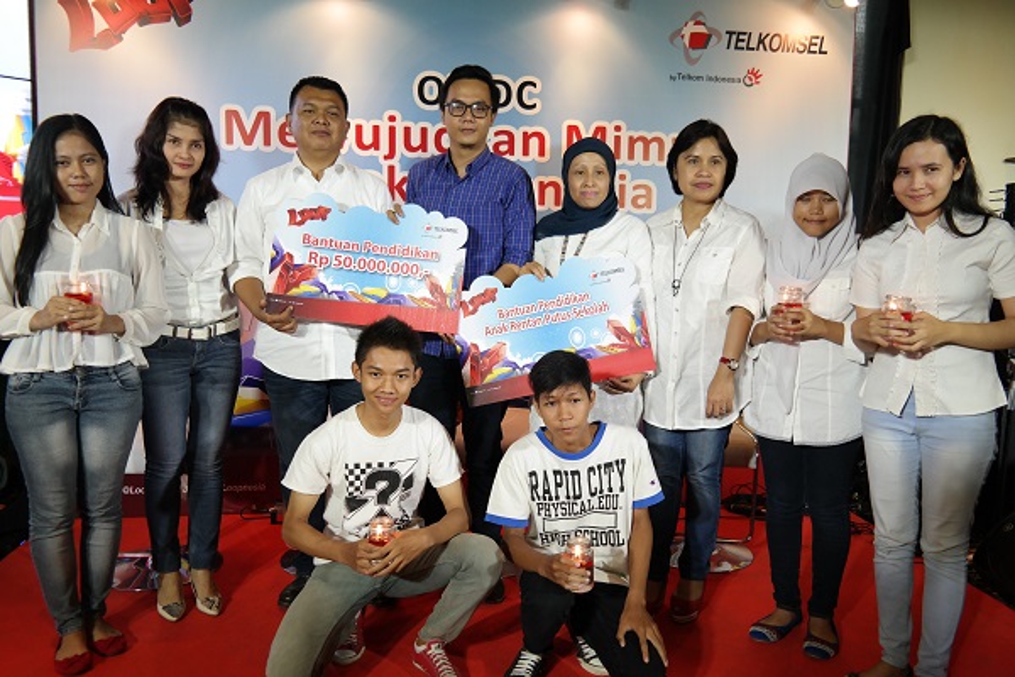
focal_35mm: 27
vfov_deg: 47.9
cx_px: 508
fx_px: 761
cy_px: 338
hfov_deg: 67.4
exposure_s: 1/40
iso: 400
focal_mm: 18
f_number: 3.5
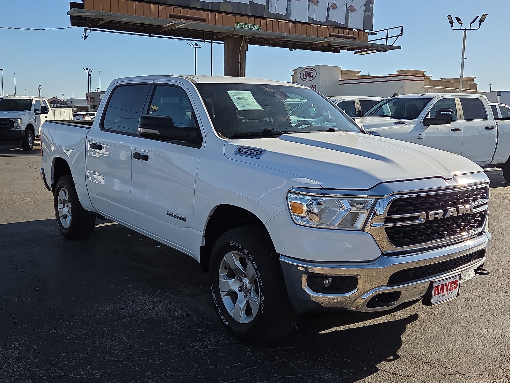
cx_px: 255
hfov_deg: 52.6
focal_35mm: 35
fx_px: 516
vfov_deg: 40.7
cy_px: 192
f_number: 1.8
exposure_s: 1/1429
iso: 25
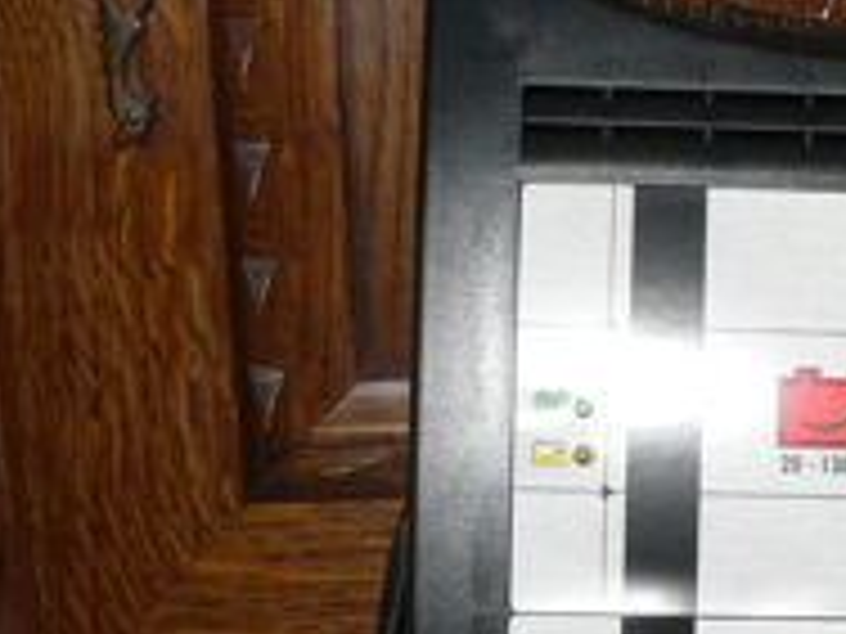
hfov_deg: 20.7
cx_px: 824
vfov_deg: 16.0
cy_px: 441
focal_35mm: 92
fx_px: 2248
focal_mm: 6
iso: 100
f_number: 2.8
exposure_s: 1/60
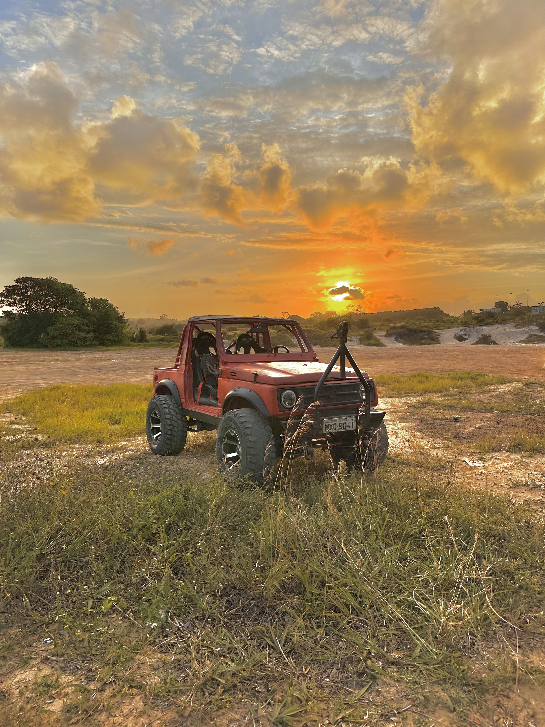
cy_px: 364
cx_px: 272
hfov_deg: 56.8
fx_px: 504
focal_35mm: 24
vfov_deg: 71.6
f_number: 1.78
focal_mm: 6.86
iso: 80
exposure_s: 1/4184
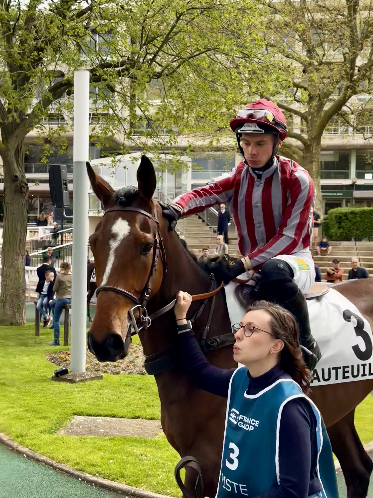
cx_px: 186
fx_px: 690
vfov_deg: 39.7
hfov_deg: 30.3
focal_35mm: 48
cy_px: 249
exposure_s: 1/980
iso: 64
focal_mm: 6.86
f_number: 1.78
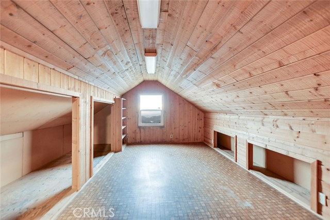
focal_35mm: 15
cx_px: 165
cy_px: 110
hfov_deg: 100.4
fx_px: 138
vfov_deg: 77.4
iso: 800
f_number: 3.5
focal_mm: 10
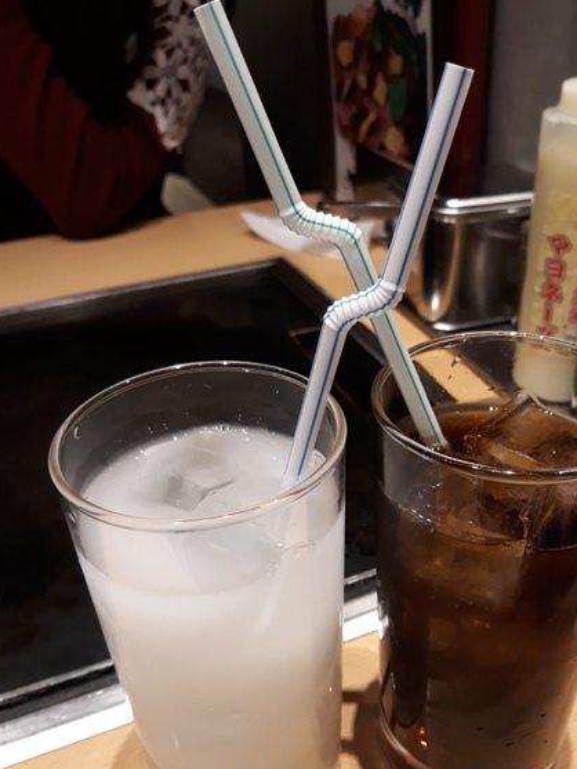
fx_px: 689
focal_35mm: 31
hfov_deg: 45.4
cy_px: 428
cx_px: 324
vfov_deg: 58.2
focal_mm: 3.71
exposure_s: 1/40
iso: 160
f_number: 1.7
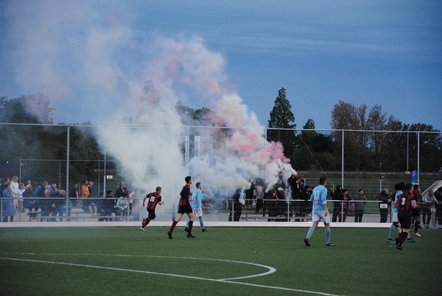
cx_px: 221
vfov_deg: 8.7
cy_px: 148
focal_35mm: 158
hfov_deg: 13.0
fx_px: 1935
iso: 1000
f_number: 5.6
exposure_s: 1/125
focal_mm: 105
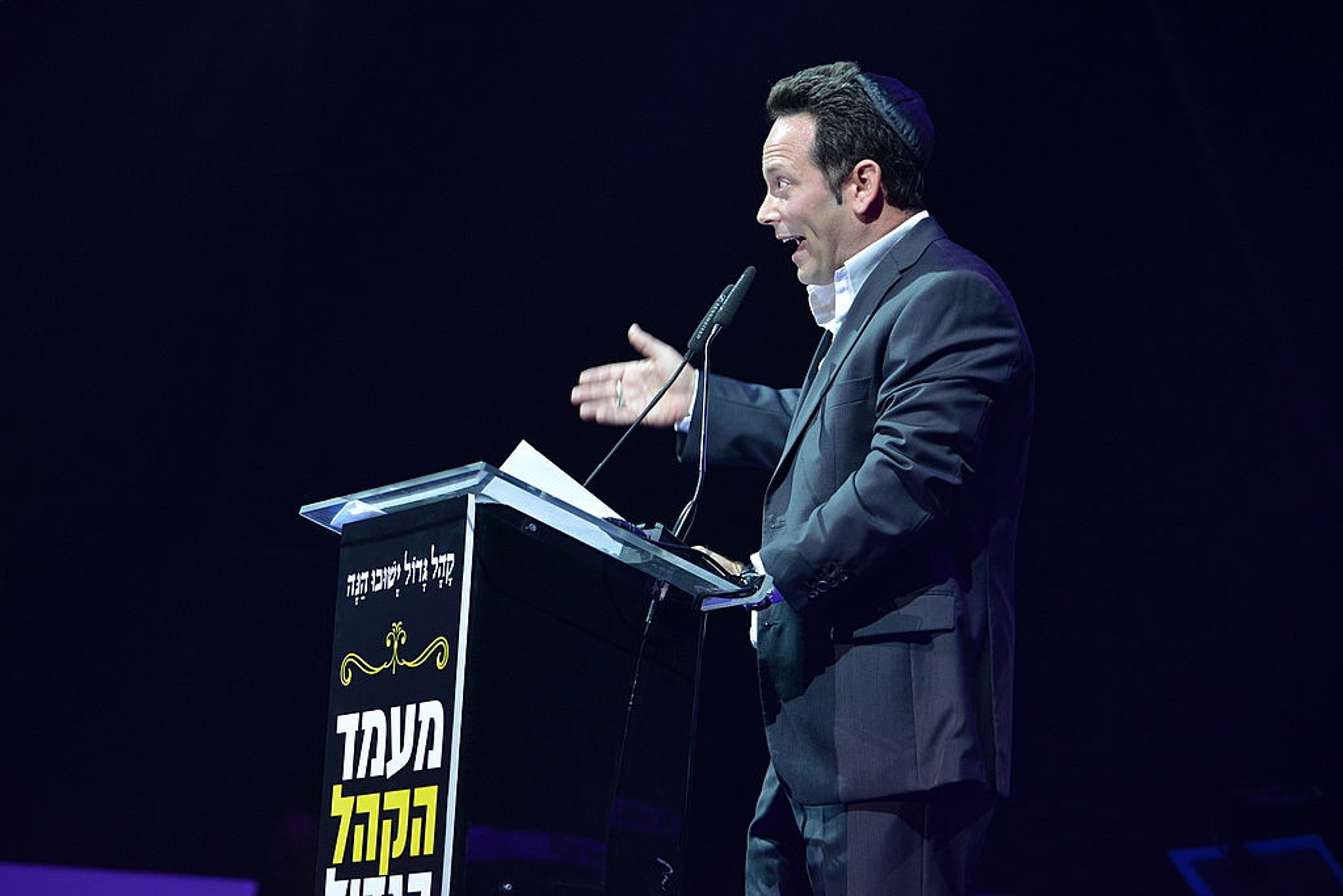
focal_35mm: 155
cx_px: 672
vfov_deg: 8.9
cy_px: 448
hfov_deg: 13.2
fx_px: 5783
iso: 1250
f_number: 4.5
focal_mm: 155
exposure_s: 1/200
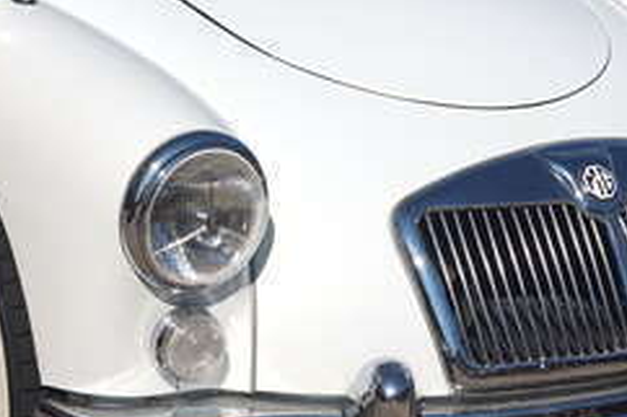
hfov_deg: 13.3
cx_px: 135
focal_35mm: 154
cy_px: 22
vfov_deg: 8.9
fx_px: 2674
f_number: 9
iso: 100
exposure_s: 1/500
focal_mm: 31
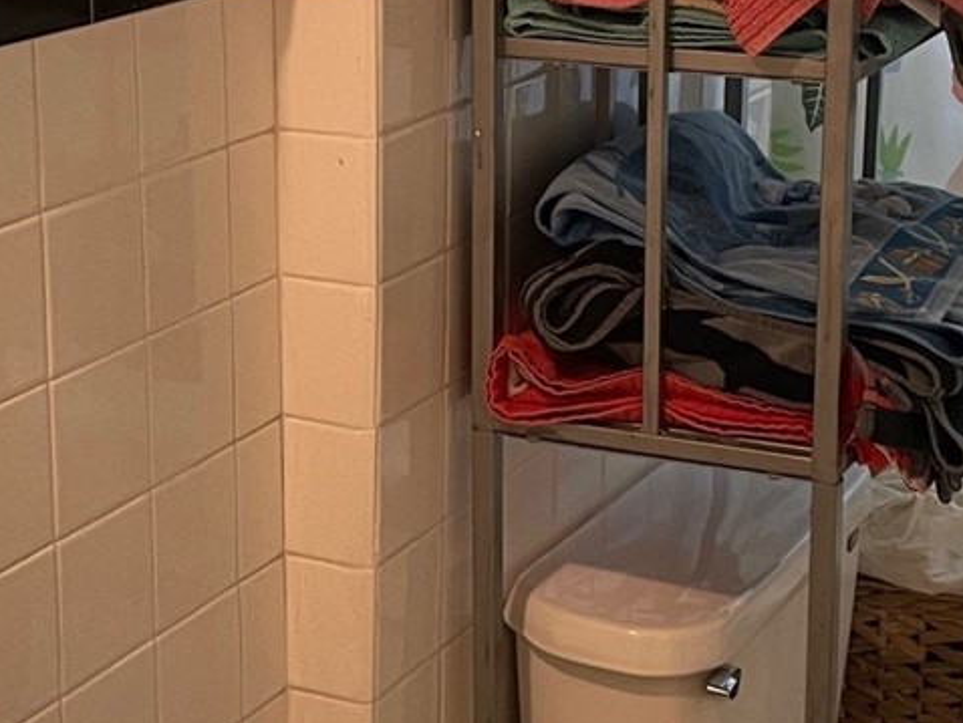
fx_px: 2422
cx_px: 465
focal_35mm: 87
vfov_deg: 17.0
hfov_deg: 22.5
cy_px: 314
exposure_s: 1/60
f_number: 1.6
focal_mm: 4.2
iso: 200
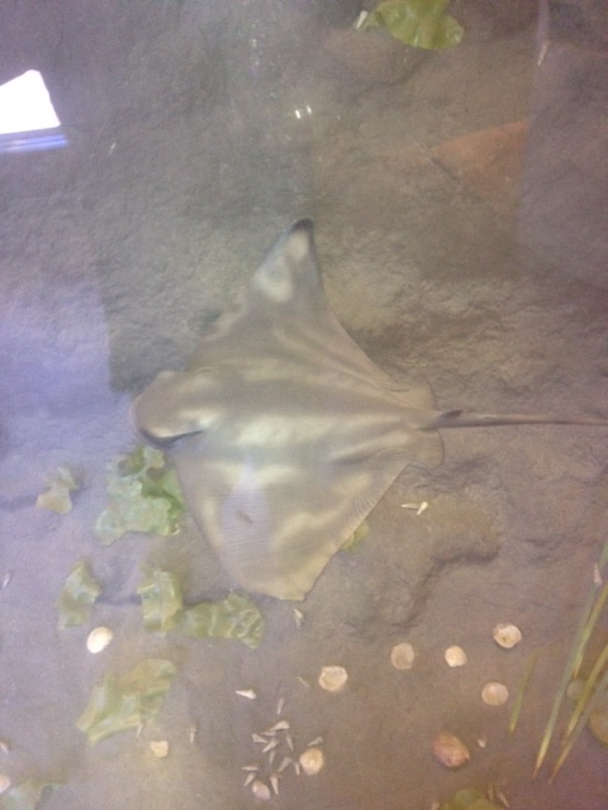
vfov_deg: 52.6
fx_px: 820
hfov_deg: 40.7
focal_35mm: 35
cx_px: 304
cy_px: 405
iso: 250
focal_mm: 4.28
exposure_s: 1/16
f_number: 2.4
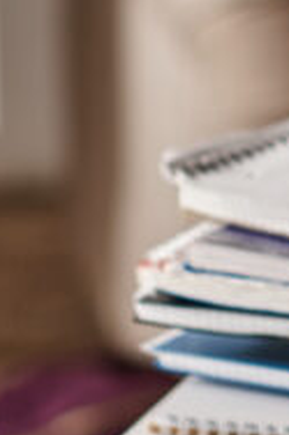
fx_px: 5585
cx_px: 577
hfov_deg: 2.9
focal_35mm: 463
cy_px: -190
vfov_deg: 4.4
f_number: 2.8
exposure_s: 1/200
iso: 125
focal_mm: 85
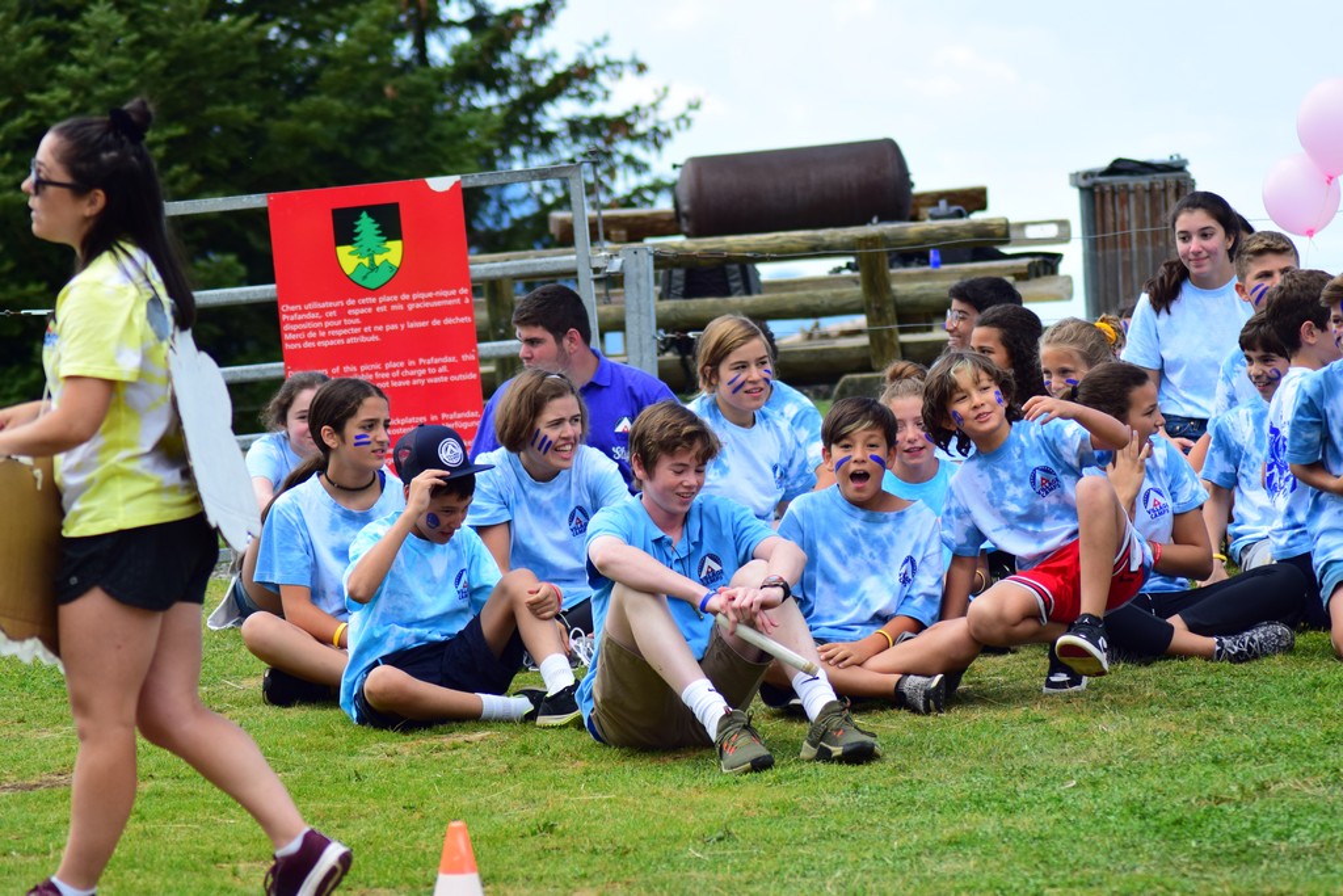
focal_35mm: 210
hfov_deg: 9.8
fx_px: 7835
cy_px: 448
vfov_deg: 6.5
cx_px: 672
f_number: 5.6
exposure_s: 1/1000
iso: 400
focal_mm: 140
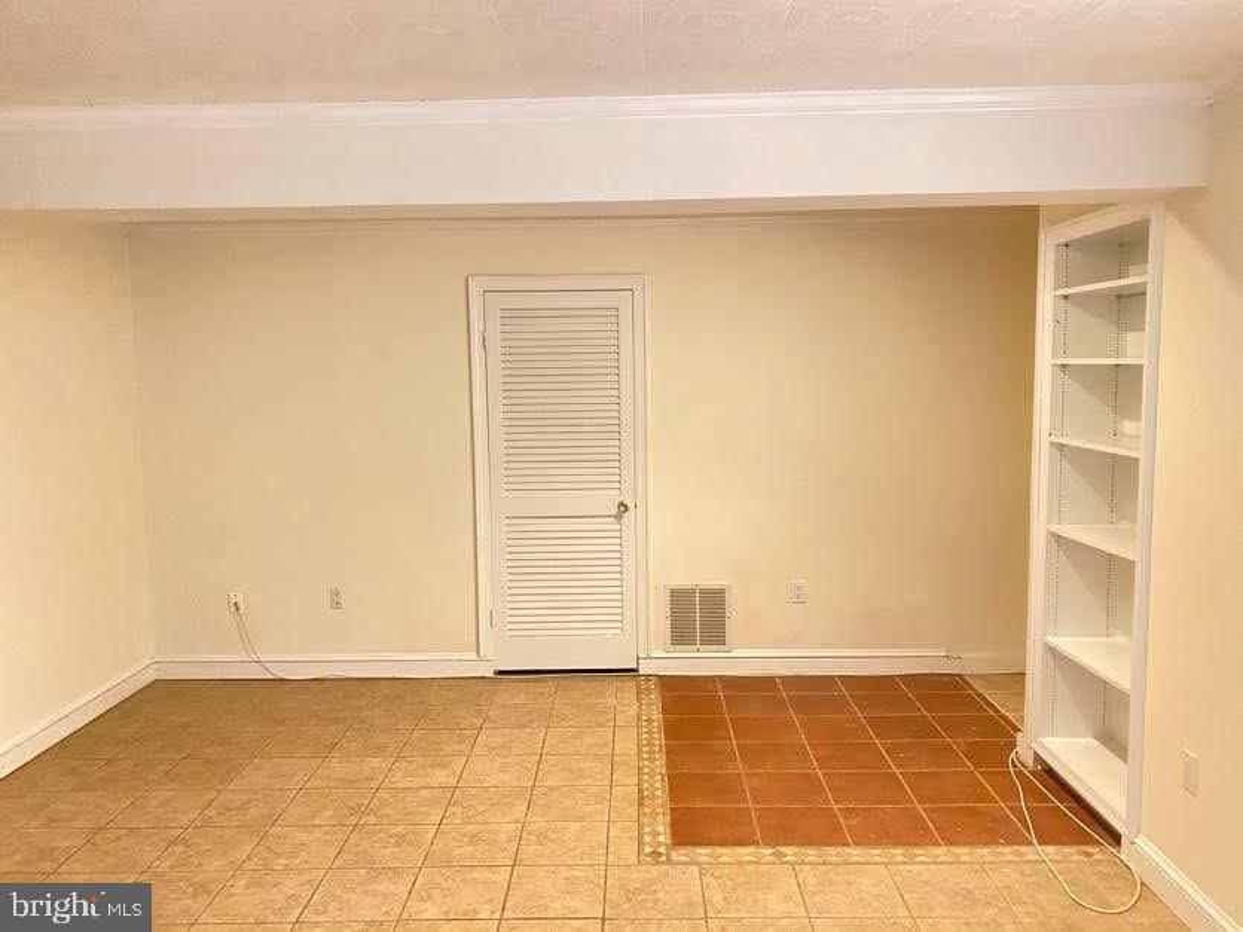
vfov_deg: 53.1
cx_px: 622
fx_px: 934
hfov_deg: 67.3
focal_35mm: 26
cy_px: 466
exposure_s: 1/20
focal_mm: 4.25
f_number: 1.8
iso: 1000
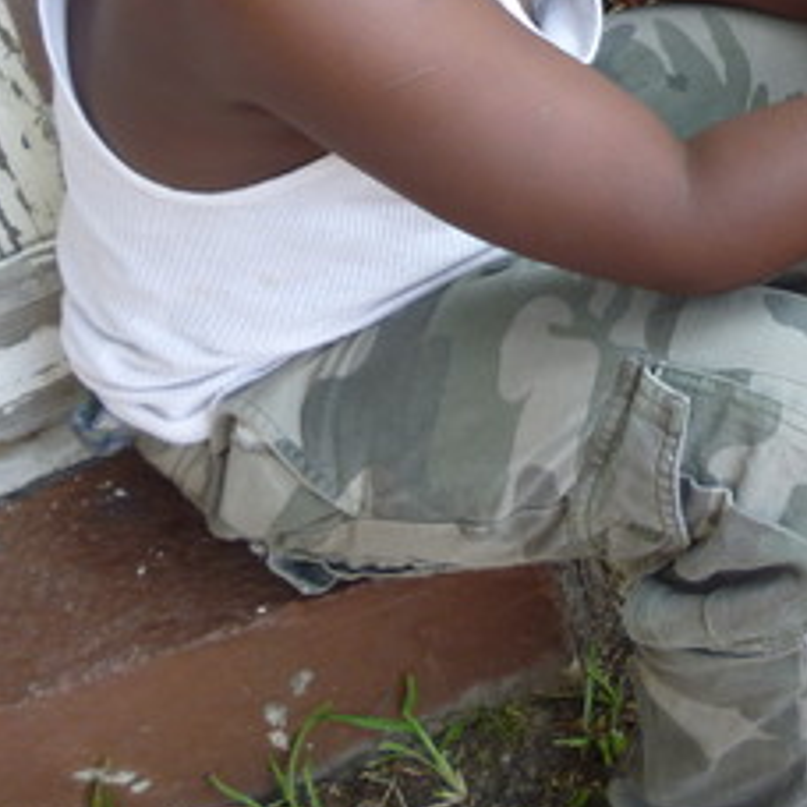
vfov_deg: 19.3
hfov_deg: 18.8
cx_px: 984
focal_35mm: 87
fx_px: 2295
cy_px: -21
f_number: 3.5
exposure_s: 1/60
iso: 80
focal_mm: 6.3
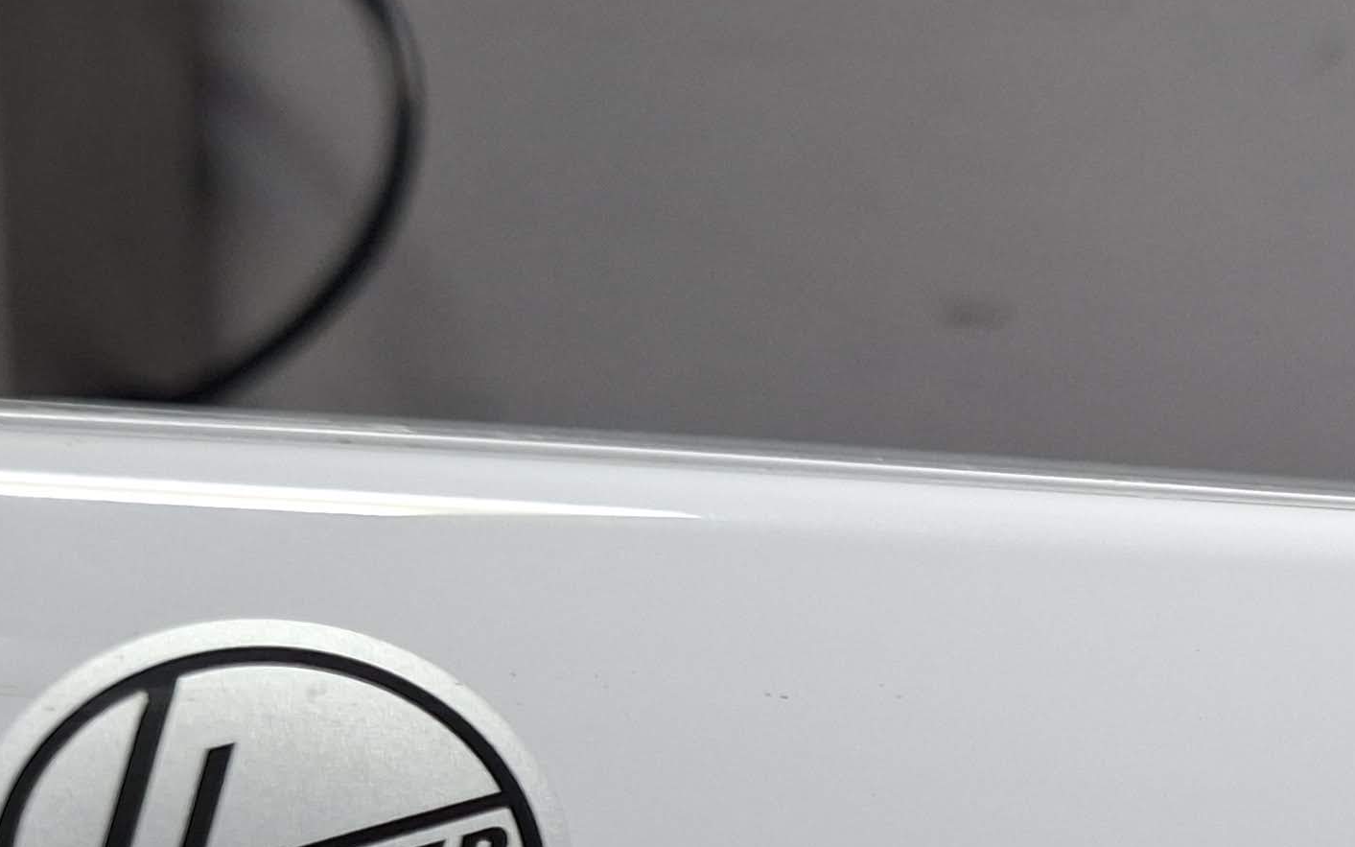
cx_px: 1637
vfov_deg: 18.1
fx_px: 2548
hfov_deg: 26.4
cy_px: 954
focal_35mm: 69
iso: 250
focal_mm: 5.54
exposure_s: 1/50
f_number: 1.8
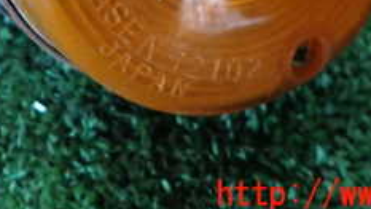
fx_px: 689
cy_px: -144
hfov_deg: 29.7
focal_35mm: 70
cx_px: 99
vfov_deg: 15.3
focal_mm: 4.5
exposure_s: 1/30
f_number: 2
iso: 500
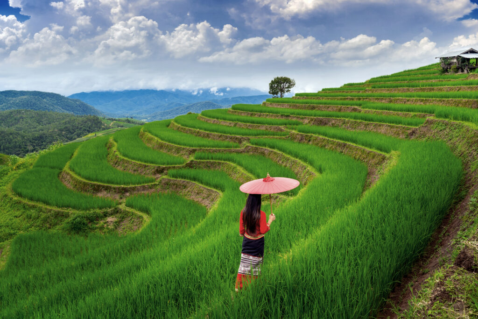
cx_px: 239
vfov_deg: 37.9
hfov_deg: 54.4
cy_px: 160
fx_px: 465
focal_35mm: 35
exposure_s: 1/60
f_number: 9
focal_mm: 35
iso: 100
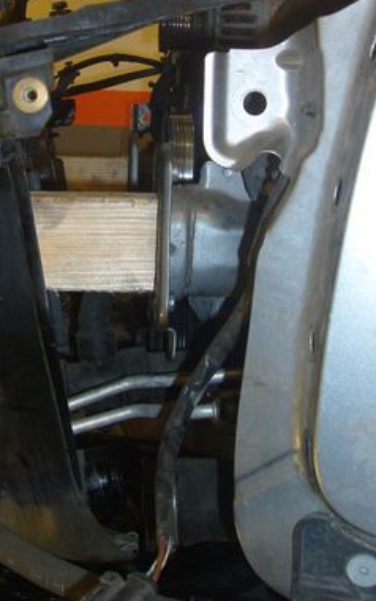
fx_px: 1080
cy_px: 130
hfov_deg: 19.6
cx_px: 106
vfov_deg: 30.4
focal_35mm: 66
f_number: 2.8
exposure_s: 1/40
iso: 80
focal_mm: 6.2
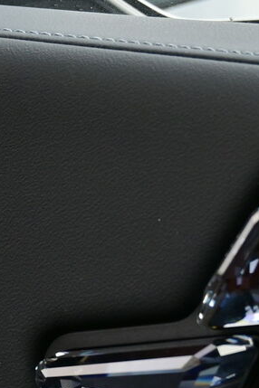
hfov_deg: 4.0
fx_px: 3626
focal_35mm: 336
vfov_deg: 6.1
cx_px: -380
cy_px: 564
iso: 140
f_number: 6.3
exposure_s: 1/80
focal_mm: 50
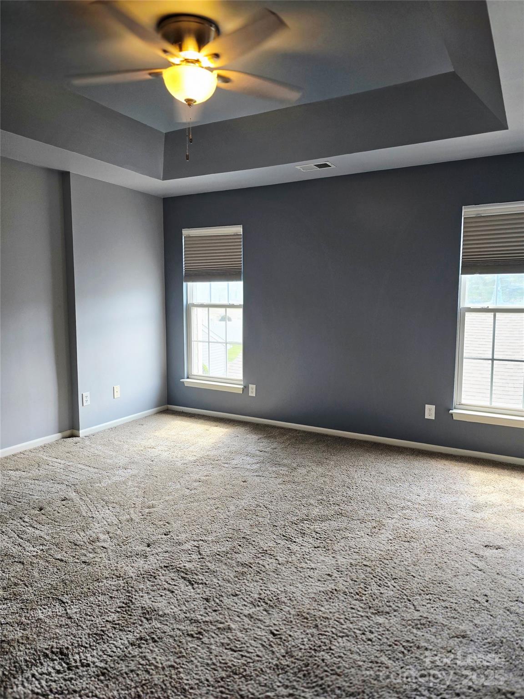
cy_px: 350
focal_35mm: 23
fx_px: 464
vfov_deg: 73.9
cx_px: 262
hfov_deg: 58.9
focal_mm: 6.3
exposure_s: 1/120
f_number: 1.7
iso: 100
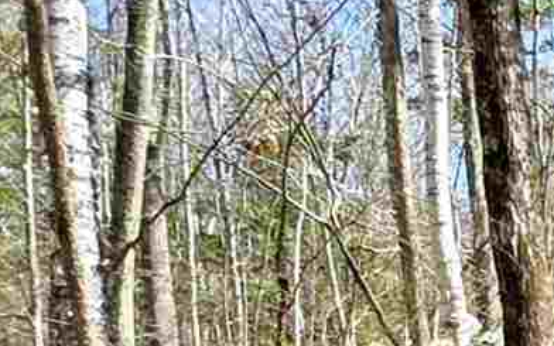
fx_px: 1631
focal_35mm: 108
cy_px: 483
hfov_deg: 14.7
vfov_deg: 11.7
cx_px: 1208
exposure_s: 1/611
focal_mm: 2.2
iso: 40
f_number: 1.9
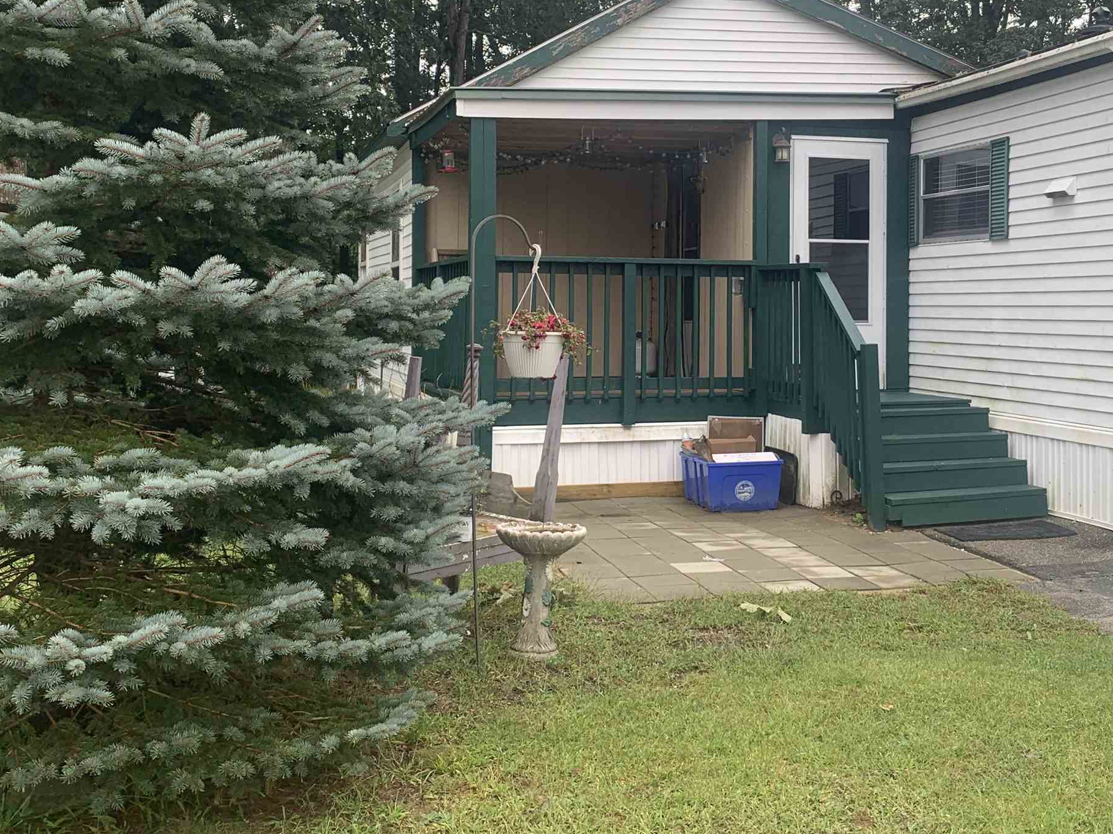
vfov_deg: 32.6
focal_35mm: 44
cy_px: 268
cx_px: 762
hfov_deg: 42.2
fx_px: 1415
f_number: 1.8
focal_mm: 4.25
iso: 25
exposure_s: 1/263
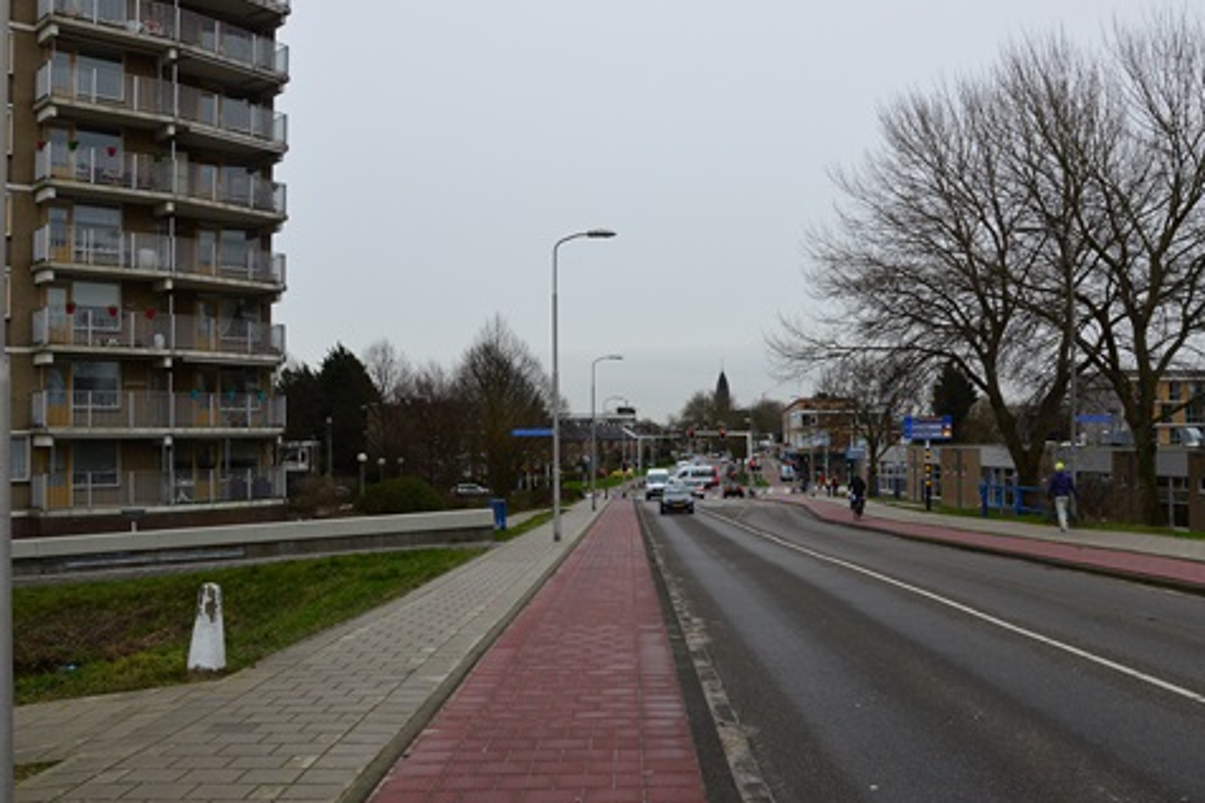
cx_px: 714
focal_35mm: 34
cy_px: 404
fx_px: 1138
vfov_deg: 38.9
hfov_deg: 55.5
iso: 800
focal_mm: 18
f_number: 7.1
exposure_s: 1/500
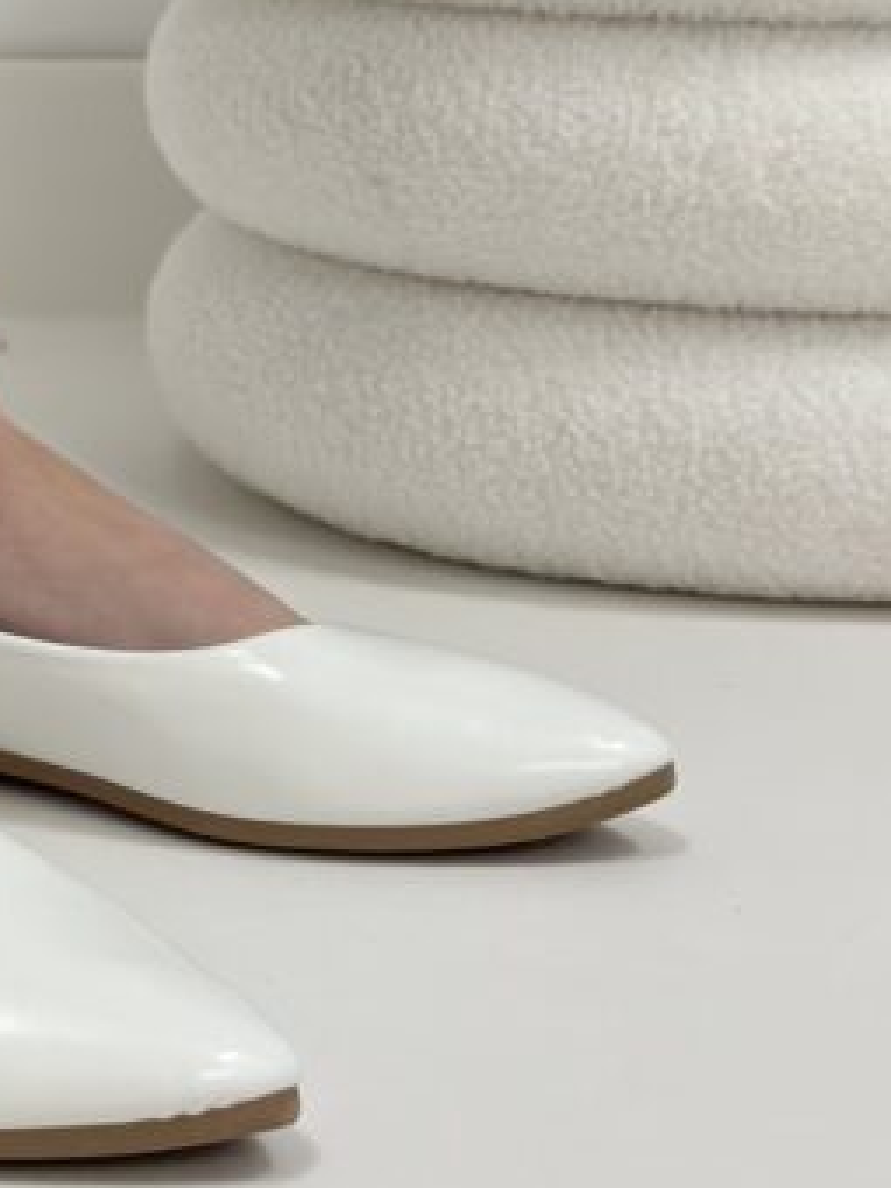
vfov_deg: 17.2
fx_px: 3878
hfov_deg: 12.8
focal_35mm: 113
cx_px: -112
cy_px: 105
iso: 125
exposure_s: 1/100
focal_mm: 6.86
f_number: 1.78
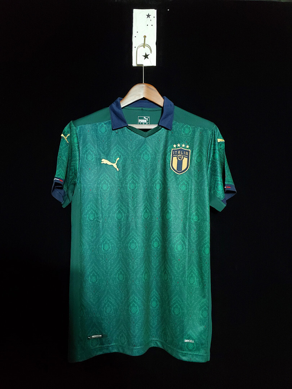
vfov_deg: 67.3
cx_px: 146
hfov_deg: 53.1
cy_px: 194
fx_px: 292
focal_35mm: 26
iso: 640
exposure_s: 1/19
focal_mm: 4.3
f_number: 1.5
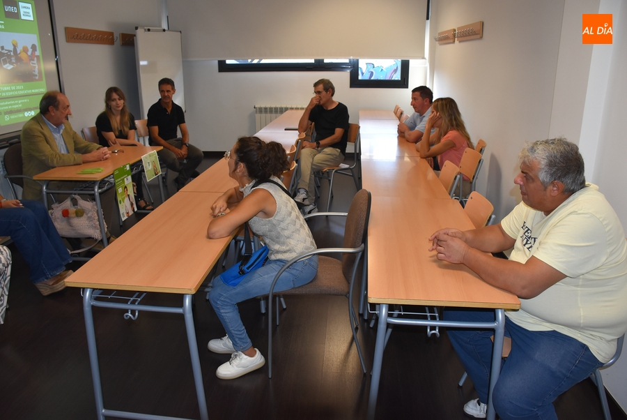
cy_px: 210
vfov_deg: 48.0
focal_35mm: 27
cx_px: 314
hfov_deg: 67.3
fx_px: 471
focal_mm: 18
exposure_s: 1/100
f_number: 5
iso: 800
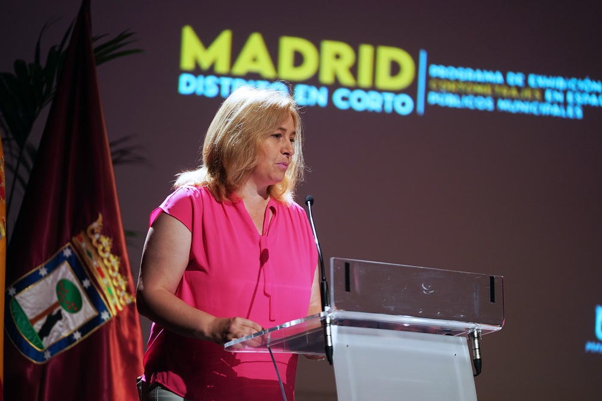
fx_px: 2541
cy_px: 200
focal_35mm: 152
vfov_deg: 9.0
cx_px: 301
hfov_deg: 13.5
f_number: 2.8
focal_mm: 152
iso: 1250
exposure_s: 1/90
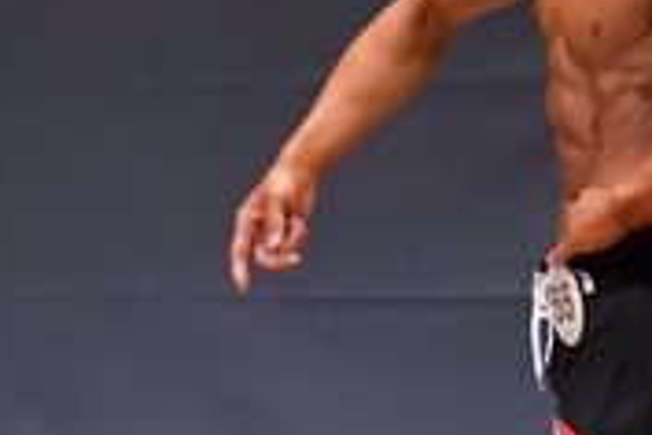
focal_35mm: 1116
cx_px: 823
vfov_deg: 1.2
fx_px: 20210
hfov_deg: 1.8
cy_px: 280
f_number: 5.6
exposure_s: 1/400
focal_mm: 170
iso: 6400
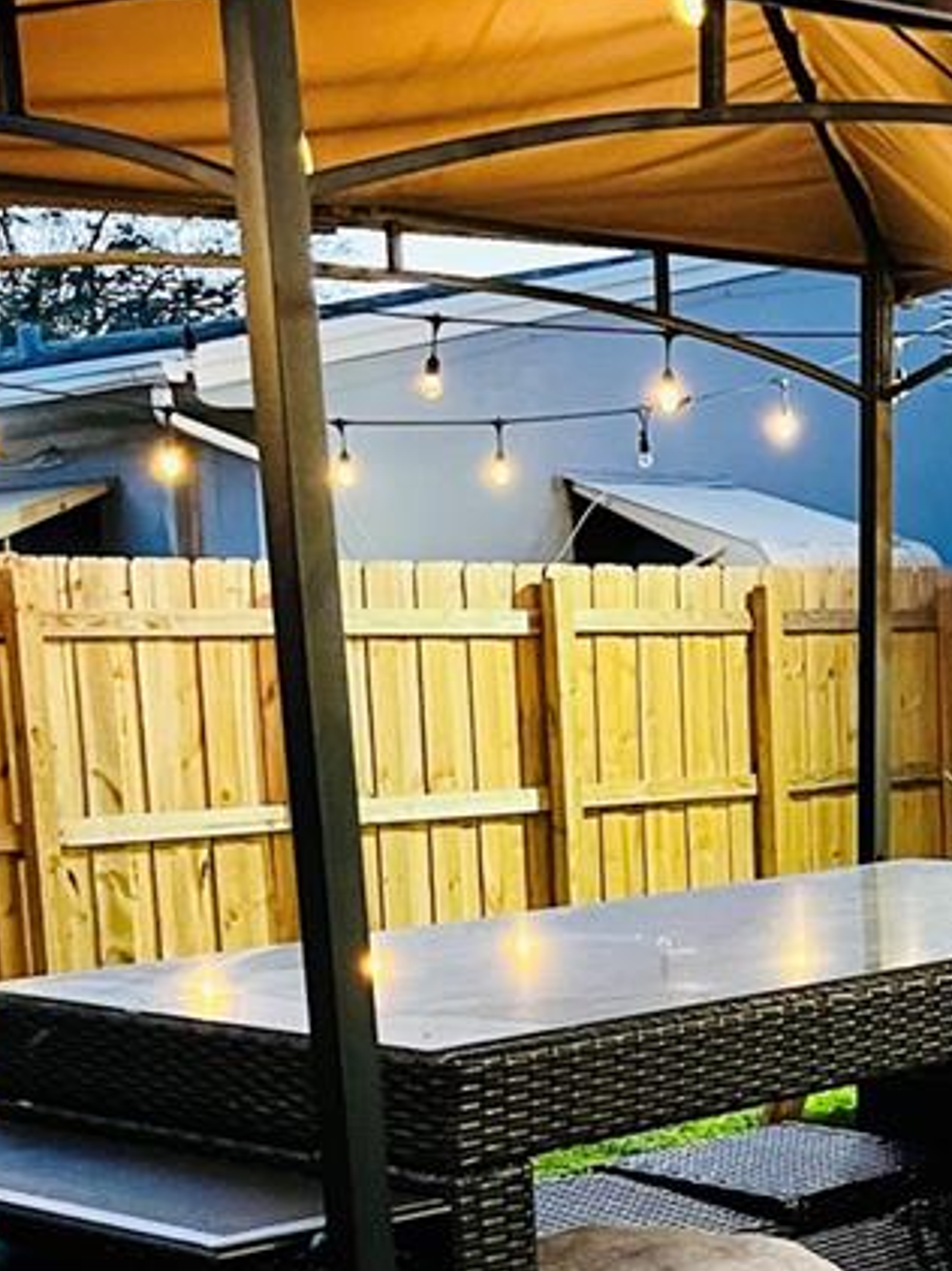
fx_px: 2716
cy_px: 1090
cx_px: 786
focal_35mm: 74
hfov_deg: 19.6
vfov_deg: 25.7
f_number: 1.6
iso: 640
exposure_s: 1/30
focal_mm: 5.1
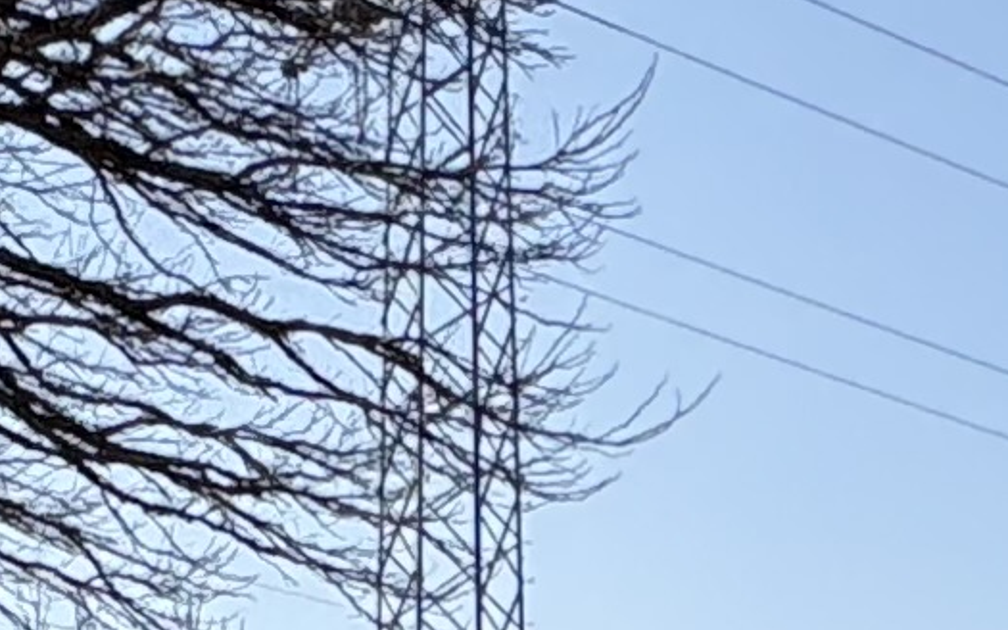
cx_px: 1064
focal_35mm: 114
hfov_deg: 17.7
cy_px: 2034
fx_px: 3131
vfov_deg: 8.9
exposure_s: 1/1536
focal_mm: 2.22
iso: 50
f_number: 2.2
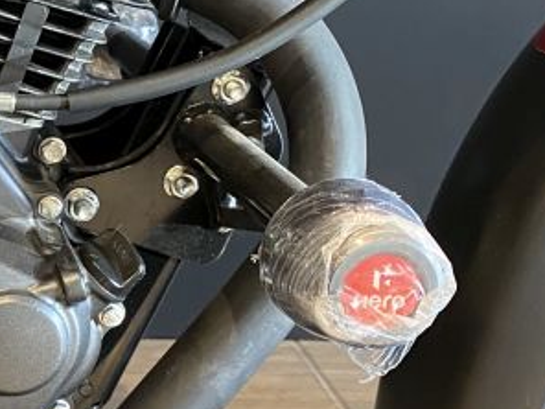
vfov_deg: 15.9
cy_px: 222
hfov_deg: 19.3
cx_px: -191
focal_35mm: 93
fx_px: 1464
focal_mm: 4.25
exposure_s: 1/50
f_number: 1.8
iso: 320
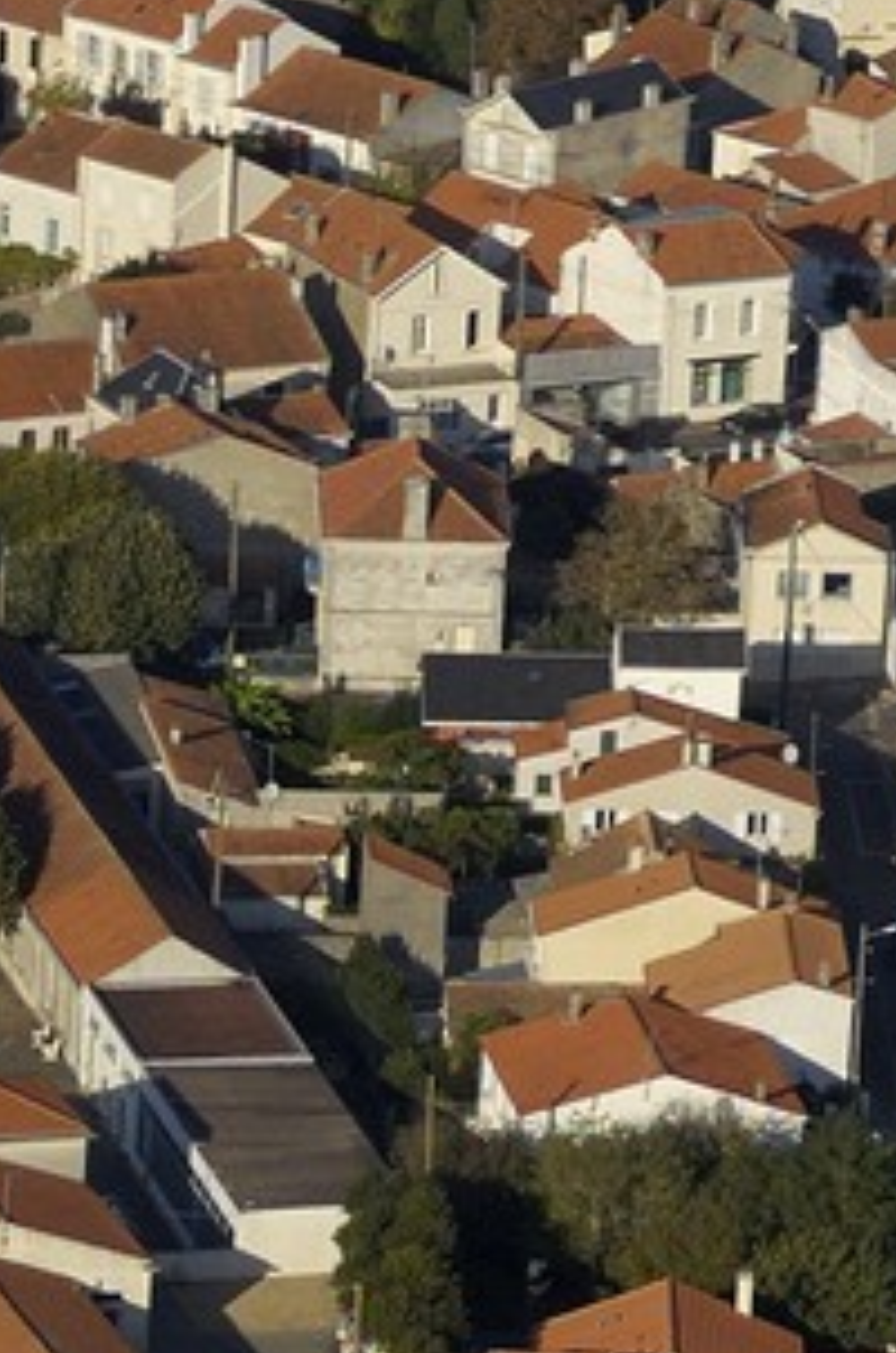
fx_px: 14326
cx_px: -1180
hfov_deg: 3.5
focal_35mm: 382
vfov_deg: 5.2
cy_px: 3297
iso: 100
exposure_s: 1/1000
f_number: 5
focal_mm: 48
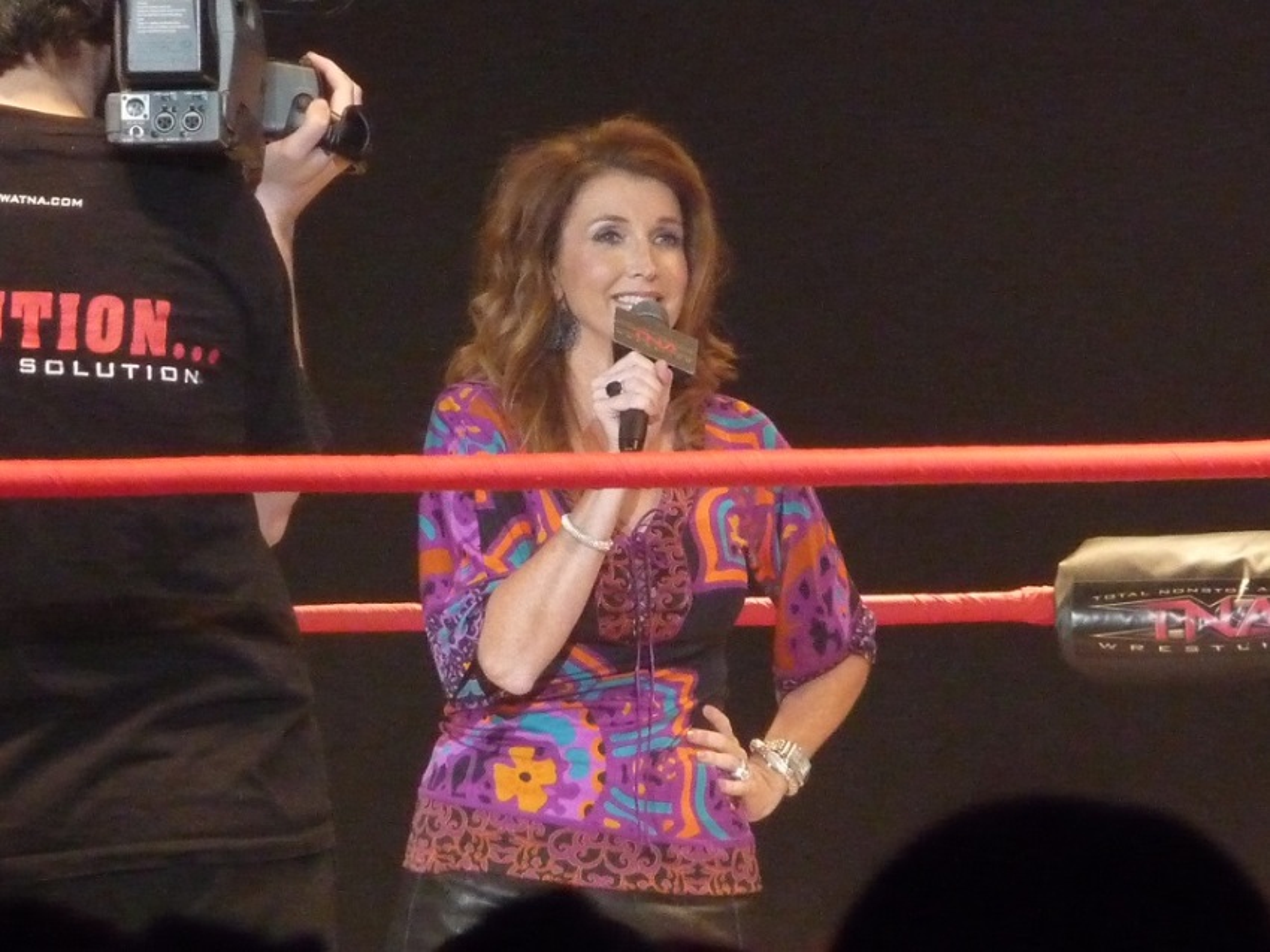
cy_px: 476
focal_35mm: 472
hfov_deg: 4.2
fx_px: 17312
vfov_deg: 3.1
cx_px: 635
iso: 800
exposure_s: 1/200
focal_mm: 47
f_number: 4.9
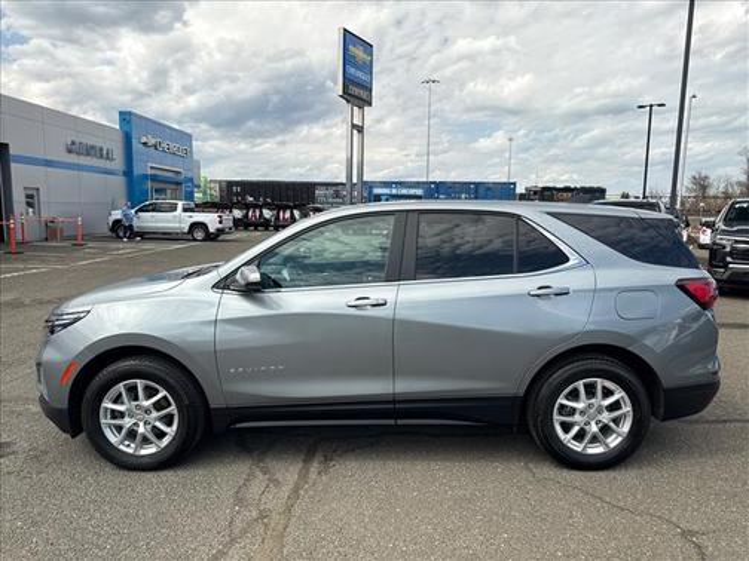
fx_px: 519
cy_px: 280
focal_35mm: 24
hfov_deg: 71.6
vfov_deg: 56.8
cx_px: 374
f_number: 1.78
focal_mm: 6.76
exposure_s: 1/1174
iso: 100
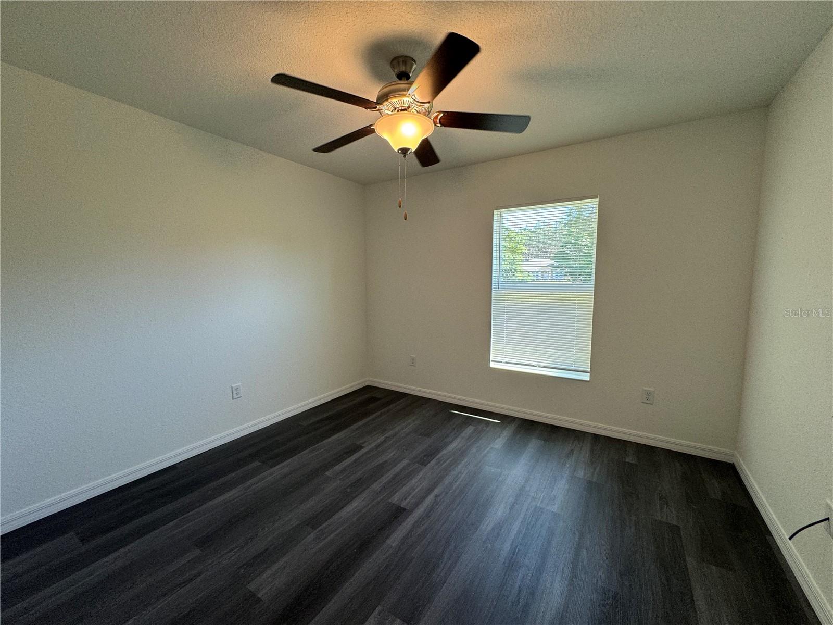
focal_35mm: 14
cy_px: 312
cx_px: 416
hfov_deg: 102.1
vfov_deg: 85.7
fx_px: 337
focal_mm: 2.22
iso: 125
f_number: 2.2
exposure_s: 1/120
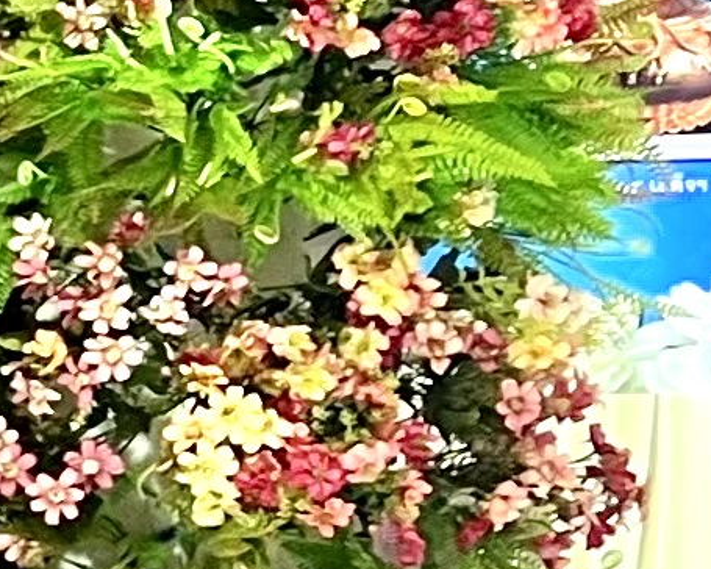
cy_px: 575
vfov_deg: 7.4
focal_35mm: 209
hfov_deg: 7.2
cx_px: -2017
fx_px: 4398
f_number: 1.5
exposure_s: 1/50
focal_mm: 5.7
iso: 125
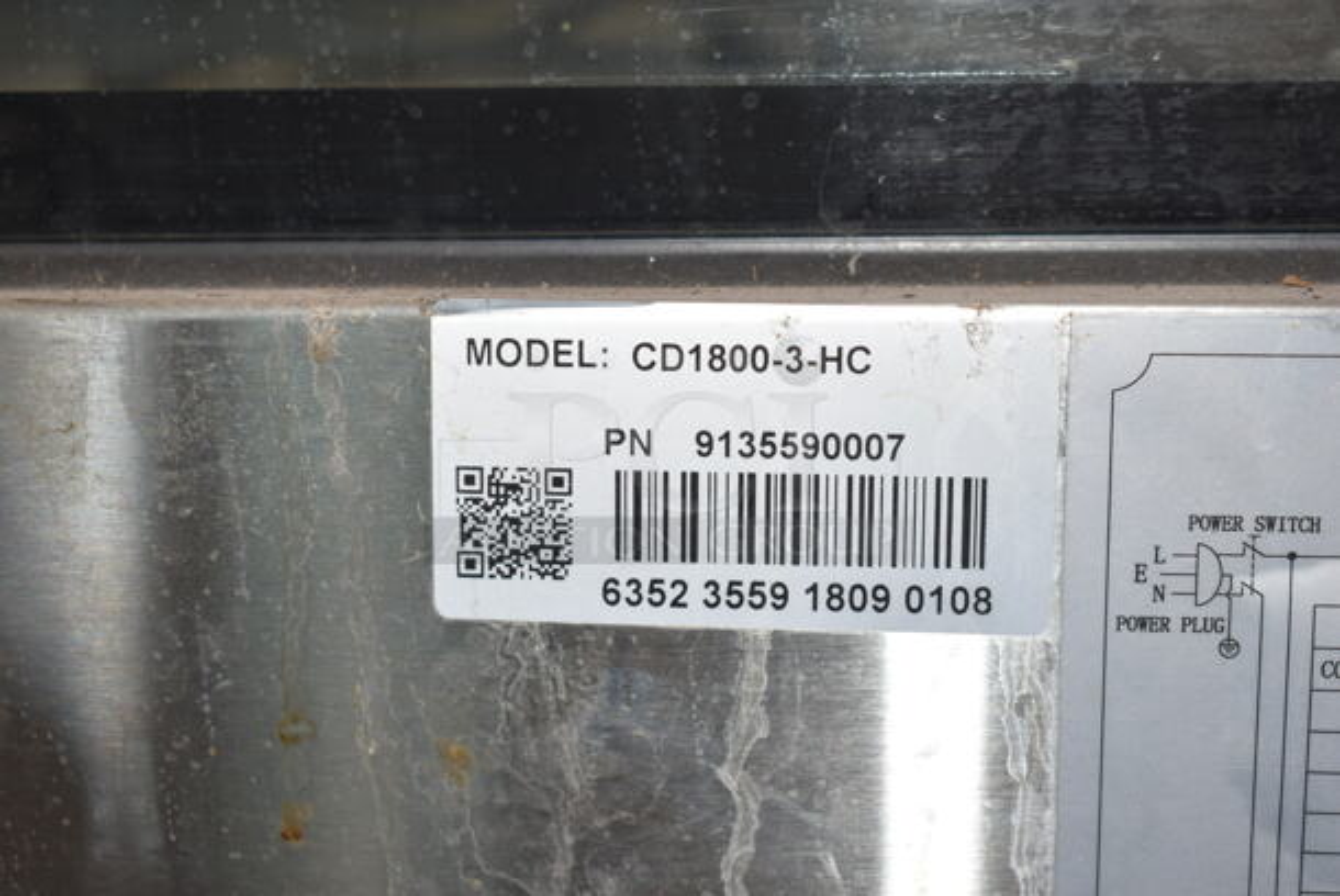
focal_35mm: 68
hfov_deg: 29.8
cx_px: 670
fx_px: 2515
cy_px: 448
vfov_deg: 20.2
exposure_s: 1/30
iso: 200
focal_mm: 45
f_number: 5.6
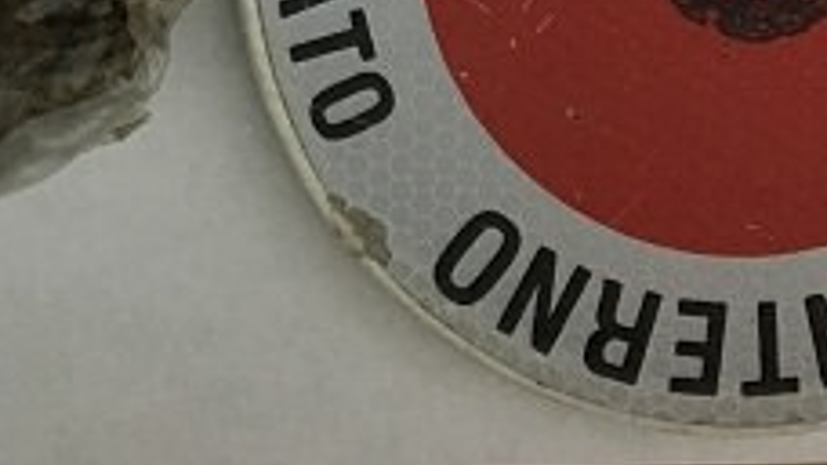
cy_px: -476
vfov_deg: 10.1
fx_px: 2433
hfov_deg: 18.3
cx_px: -160
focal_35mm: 111
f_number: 2.2
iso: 200
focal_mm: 4.15
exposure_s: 1/17
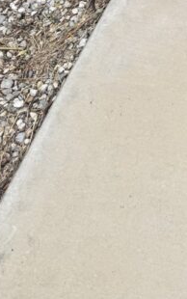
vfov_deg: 21.3
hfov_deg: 14.3
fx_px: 684
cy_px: -131
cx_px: 297
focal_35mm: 84
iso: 80
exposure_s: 1/329
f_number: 1.78
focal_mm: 6.76
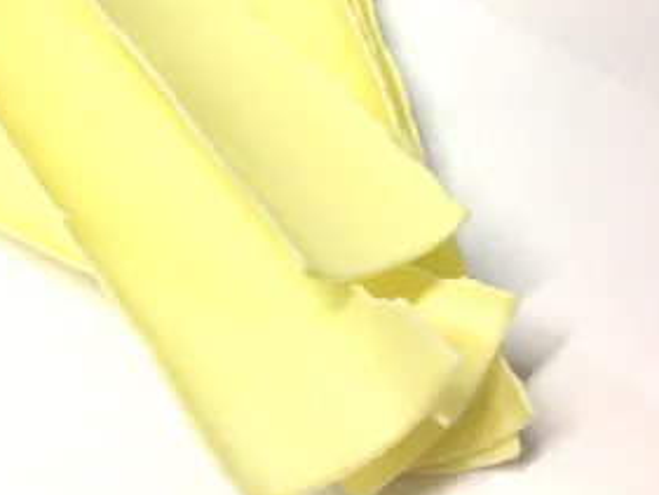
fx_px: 895
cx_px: 213
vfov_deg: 30.7
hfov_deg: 39.9
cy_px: 181
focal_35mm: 47
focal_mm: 4.12
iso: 50
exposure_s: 1/20
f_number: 2.4
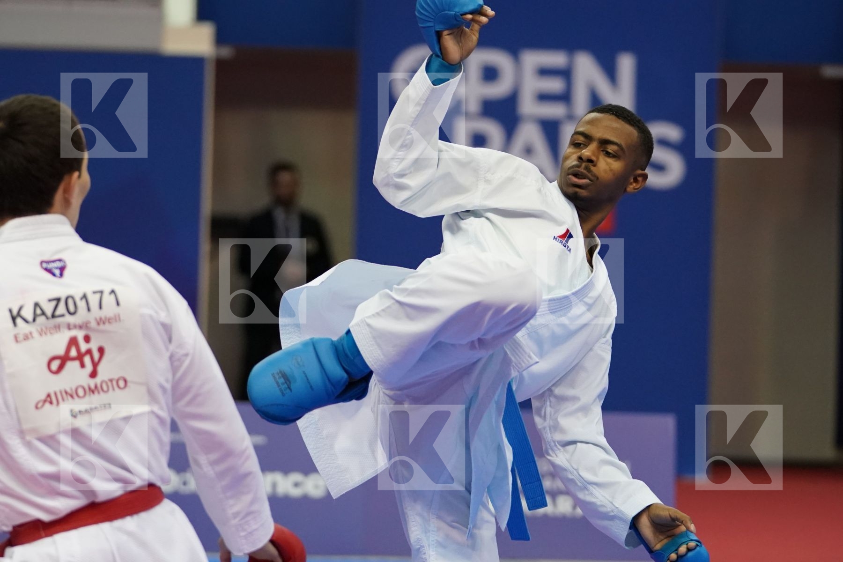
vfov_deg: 8.3
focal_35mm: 166
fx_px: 3887
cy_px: 281
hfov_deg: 12.4
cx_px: 422
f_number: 2.8
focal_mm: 111
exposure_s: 1/1000
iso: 3200
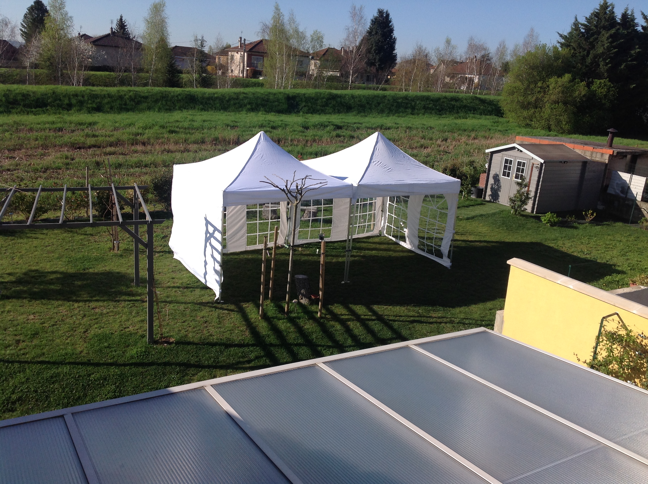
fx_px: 654
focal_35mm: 35
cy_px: 242
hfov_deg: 52.7
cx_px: 324
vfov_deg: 40.6
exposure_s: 1/1890
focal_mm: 4.28
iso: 50
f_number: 2.4
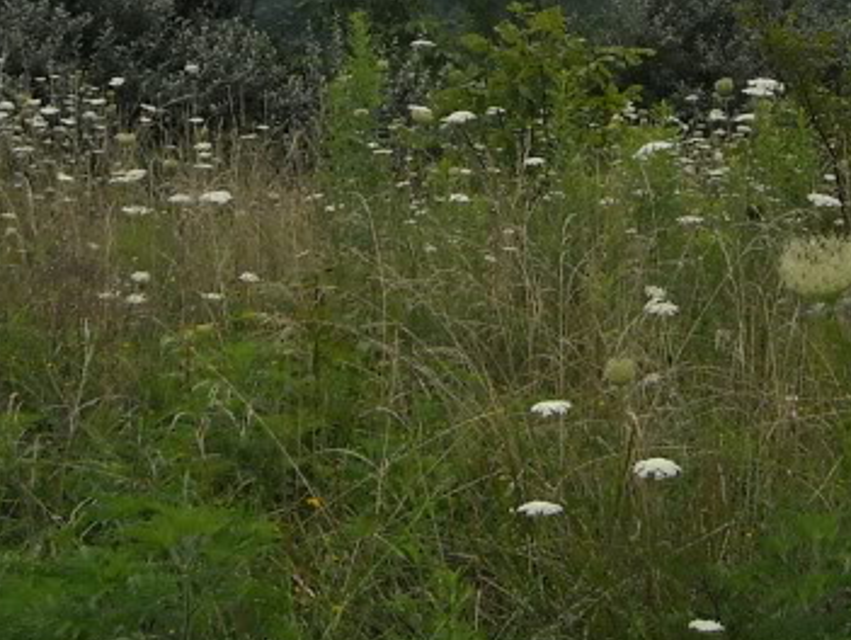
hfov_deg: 19.1
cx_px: 604
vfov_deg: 13.9
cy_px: -240
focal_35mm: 102
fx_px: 2510
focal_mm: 5.7
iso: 64
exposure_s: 1/369
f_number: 5.6
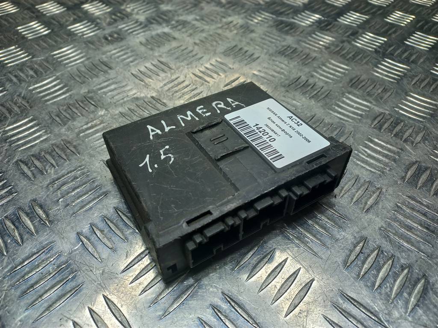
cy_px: 164
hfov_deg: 69.4
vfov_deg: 54.9
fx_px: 316
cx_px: 219
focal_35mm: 25
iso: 32
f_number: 1.8
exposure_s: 1/100
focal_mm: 4.6
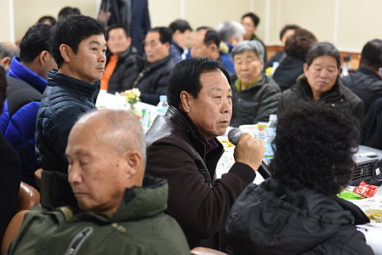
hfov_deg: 26.0
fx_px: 828
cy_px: 126
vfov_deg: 17.5
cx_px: 202
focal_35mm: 78
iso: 800
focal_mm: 70
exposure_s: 1/50
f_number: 3.5
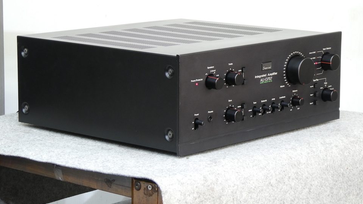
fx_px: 1117
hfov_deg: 18.5
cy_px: 91
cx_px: 182
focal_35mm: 116
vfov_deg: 10.5
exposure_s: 1/4
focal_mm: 19
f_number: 5.1
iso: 200
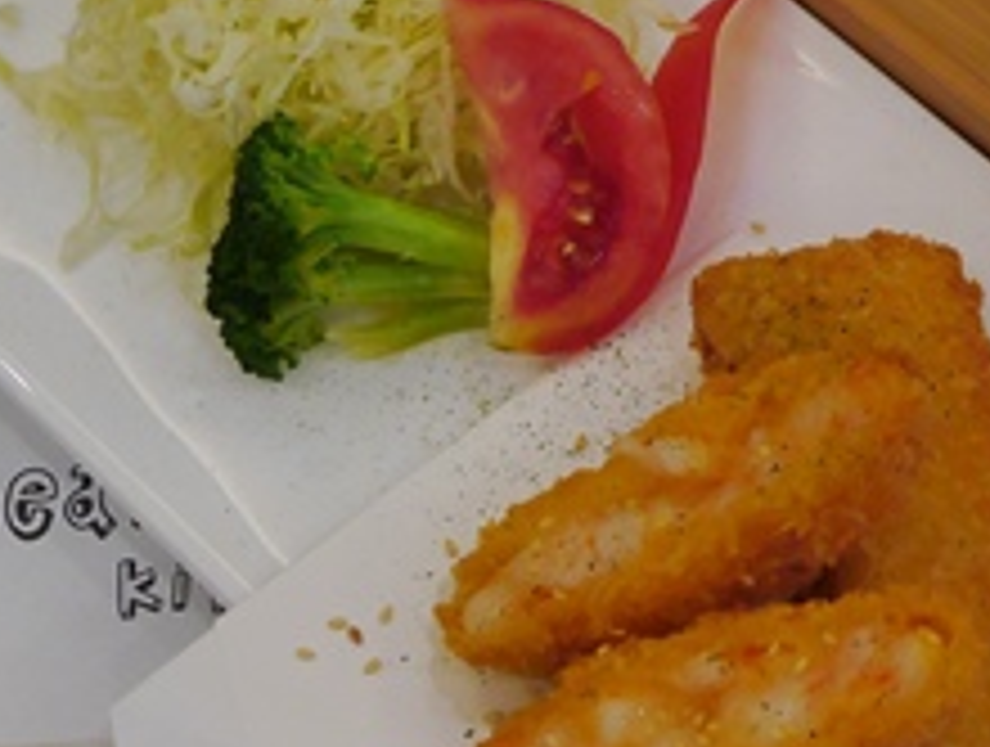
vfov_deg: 15.8
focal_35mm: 93
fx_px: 2666
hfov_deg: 19.9
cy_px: 155
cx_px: 1152
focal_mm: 16
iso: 800
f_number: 6.3
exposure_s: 1/100
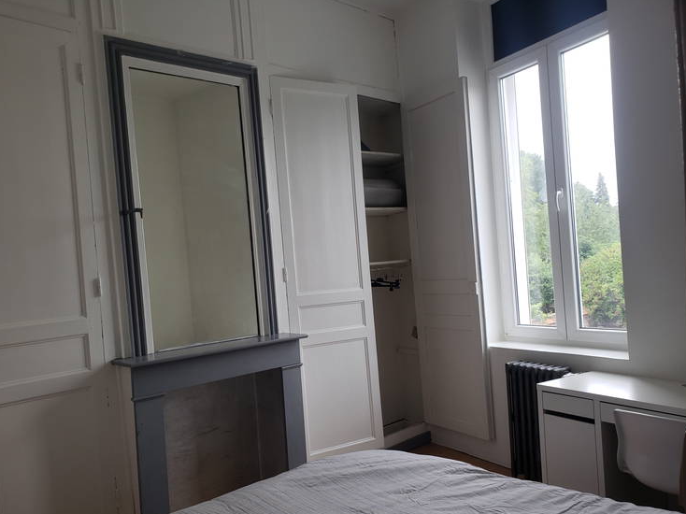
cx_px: 321
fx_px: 555
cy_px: 274
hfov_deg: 63.4
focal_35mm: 28
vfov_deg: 49.7
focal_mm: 4.3
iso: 80
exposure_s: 1/60
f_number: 2.4
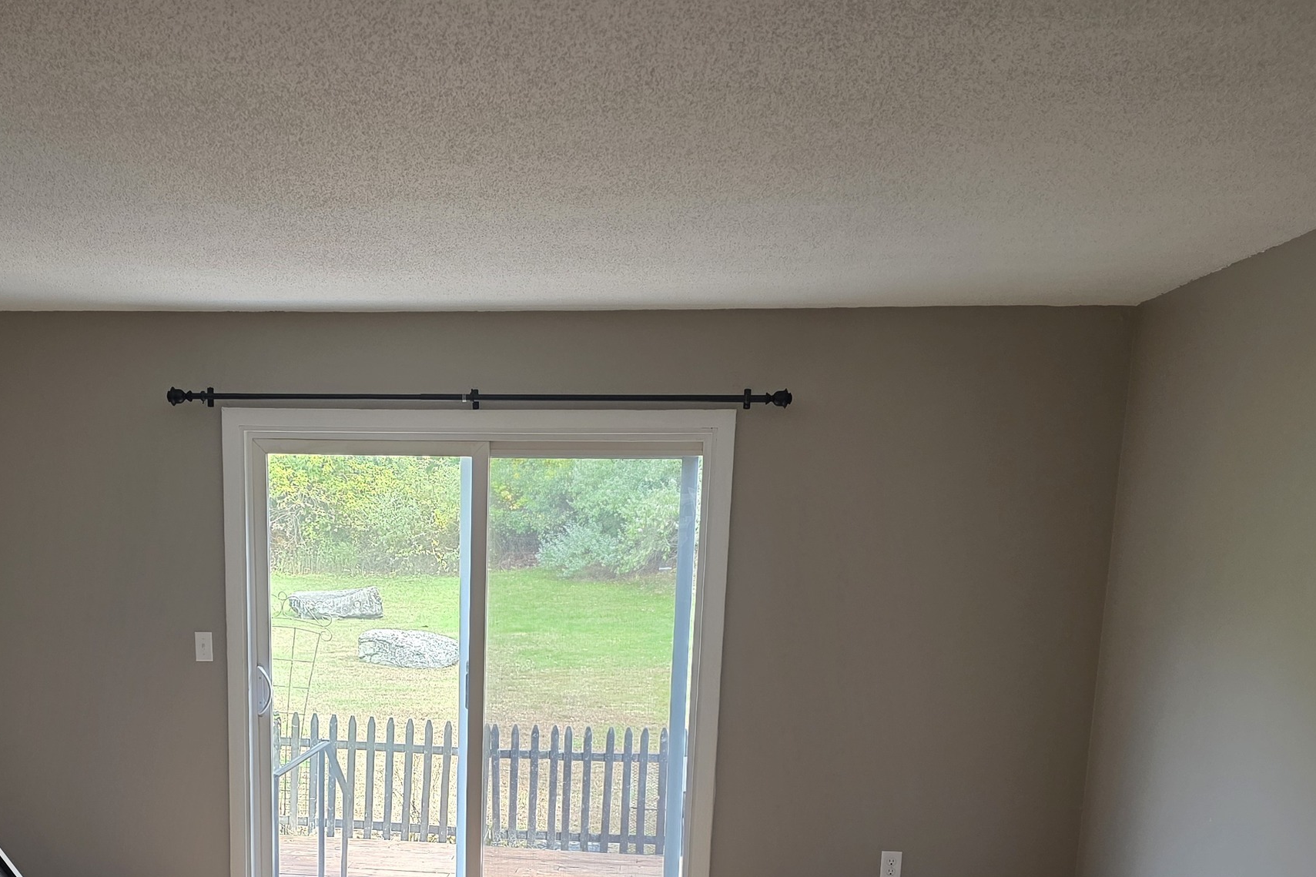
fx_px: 1572
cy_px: 825
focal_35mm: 43
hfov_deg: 44.9
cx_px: 458
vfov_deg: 29.6
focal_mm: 6.3
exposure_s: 1/120
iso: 125
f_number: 1.7
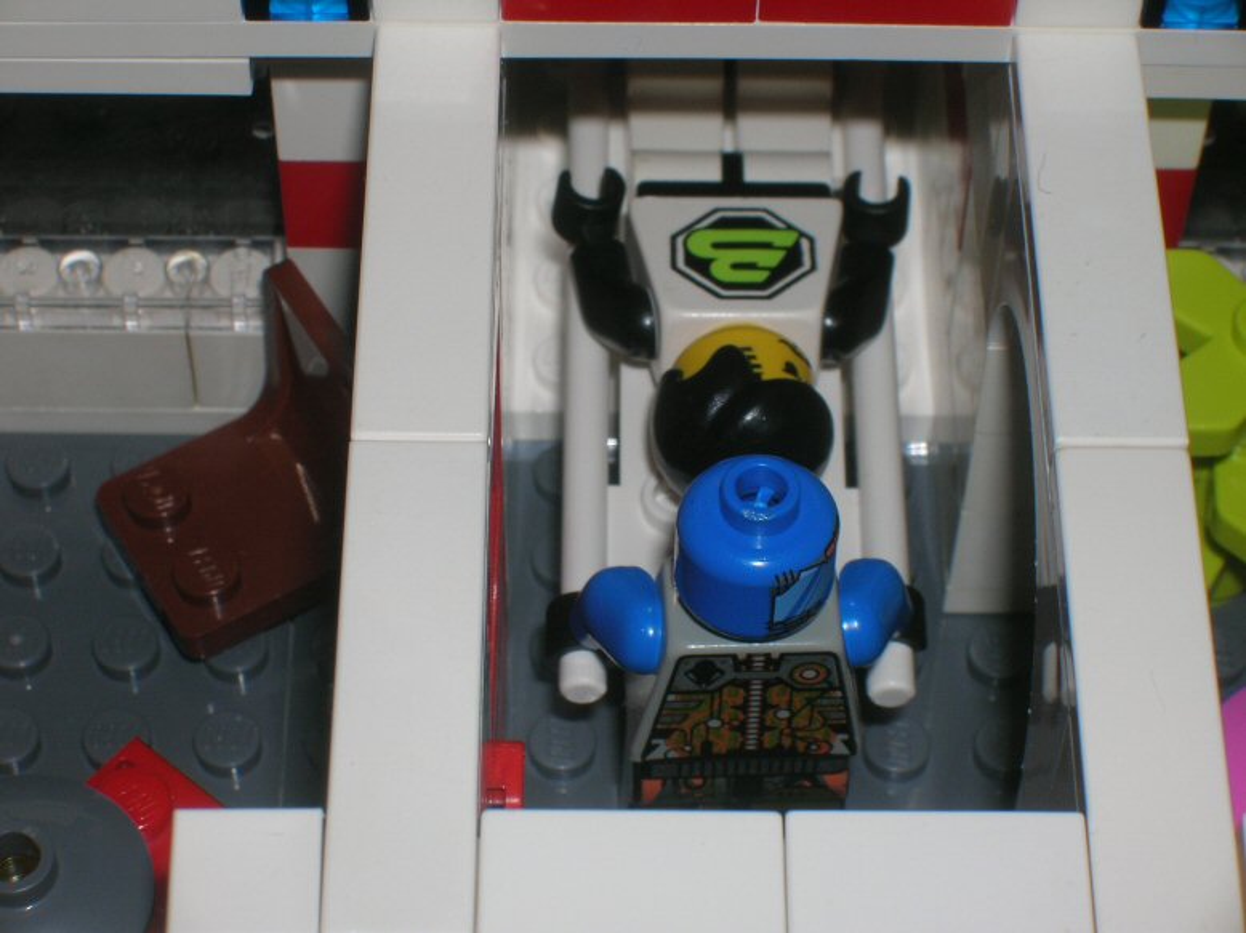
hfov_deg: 19.3
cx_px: 623
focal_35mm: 102
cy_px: 466
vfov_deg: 14.5
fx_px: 3670
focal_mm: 17.1
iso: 50
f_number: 8.2
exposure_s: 1/60.1
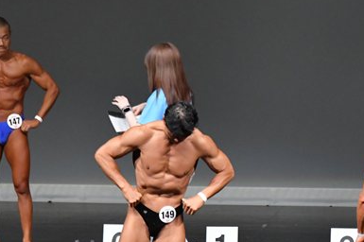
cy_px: 232
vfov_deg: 3.0
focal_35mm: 453
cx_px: 363
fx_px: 4576
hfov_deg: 4.5
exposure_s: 1/400
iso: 5000
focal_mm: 150
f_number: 5.6
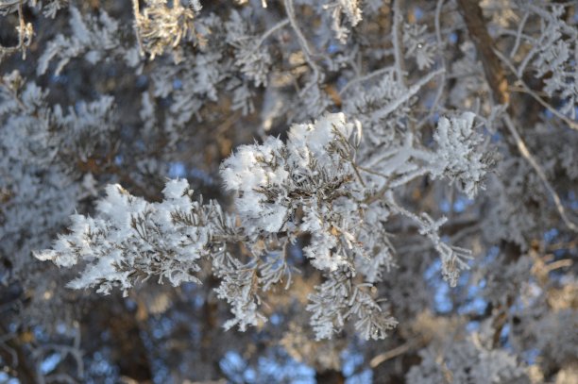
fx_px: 914
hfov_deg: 35.1
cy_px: 192
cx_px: 289
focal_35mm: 57
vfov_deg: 23.7
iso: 100
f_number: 5
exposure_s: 1/200
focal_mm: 38
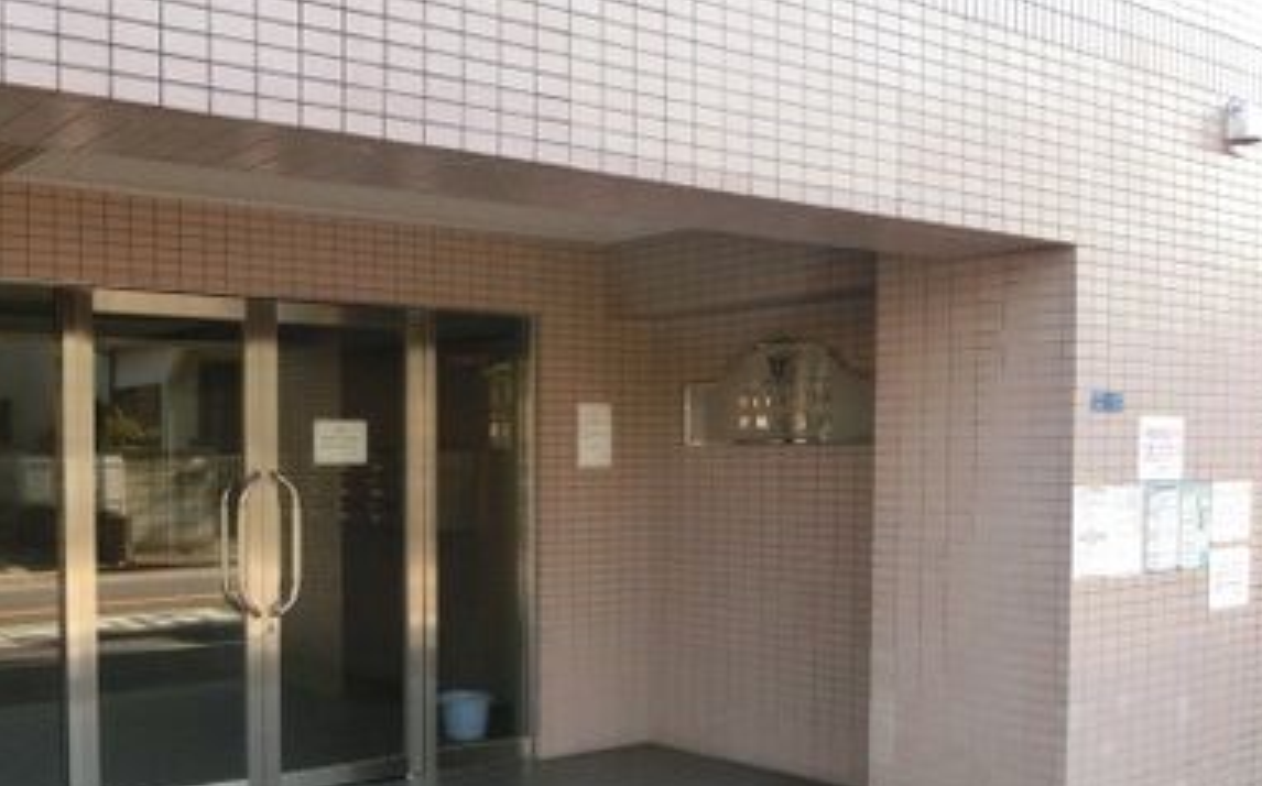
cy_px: 545
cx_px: 370
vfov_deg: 31.6
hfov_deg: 48.0
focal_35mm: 40
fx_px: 1375
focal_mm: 4.24
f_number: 3
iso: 80
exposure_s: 1/125
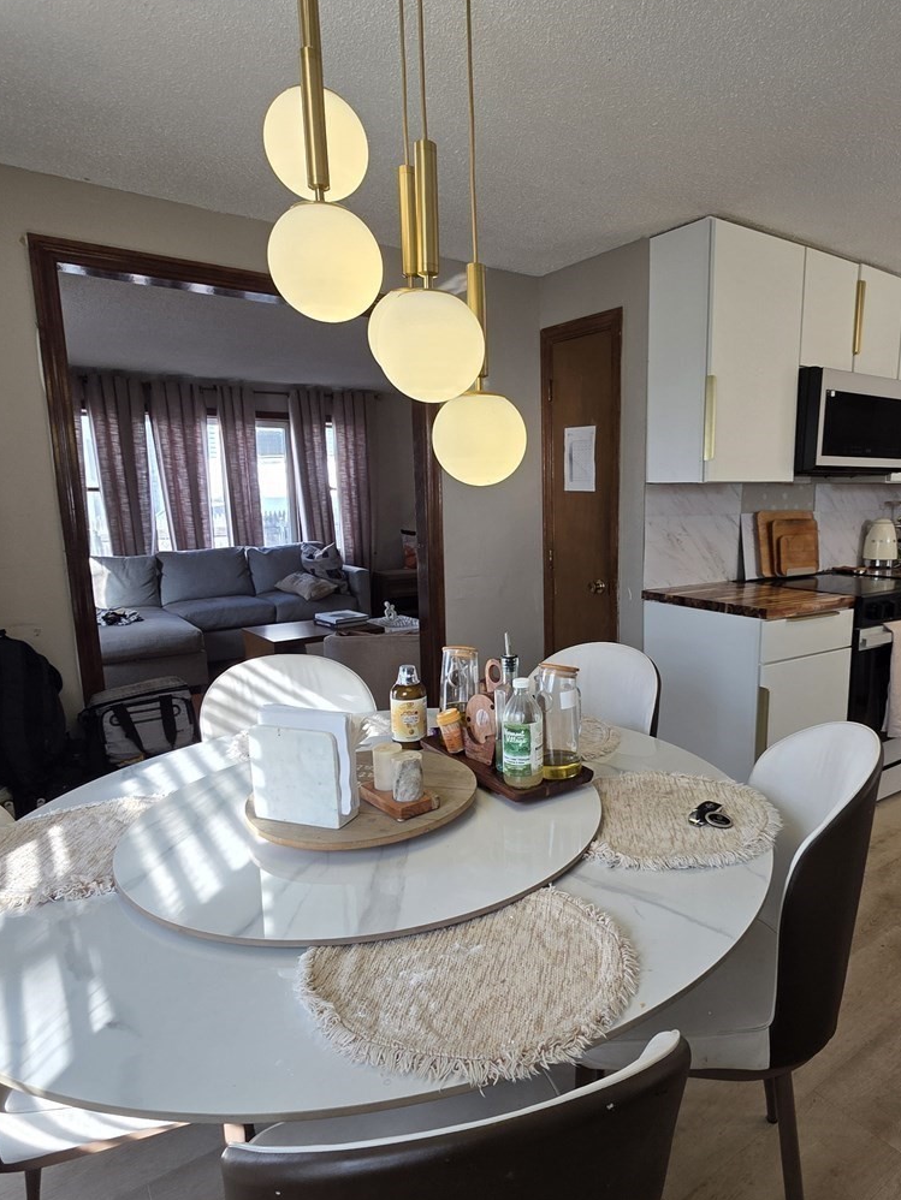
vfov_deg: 81.7
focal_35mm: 20
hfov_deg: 65.0
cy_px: 617
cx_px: 563
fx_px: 694
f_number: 1.9
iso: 50
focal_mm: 2.2
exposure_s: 1/120
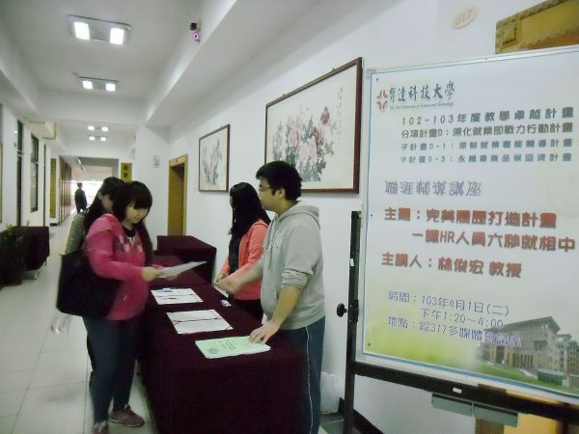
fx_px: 452
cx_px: 290
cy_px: 217
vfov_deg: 51.4
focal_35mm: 27
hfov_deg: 65.3
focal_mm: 4.9
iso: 800
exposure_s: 1/21
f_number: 3.5
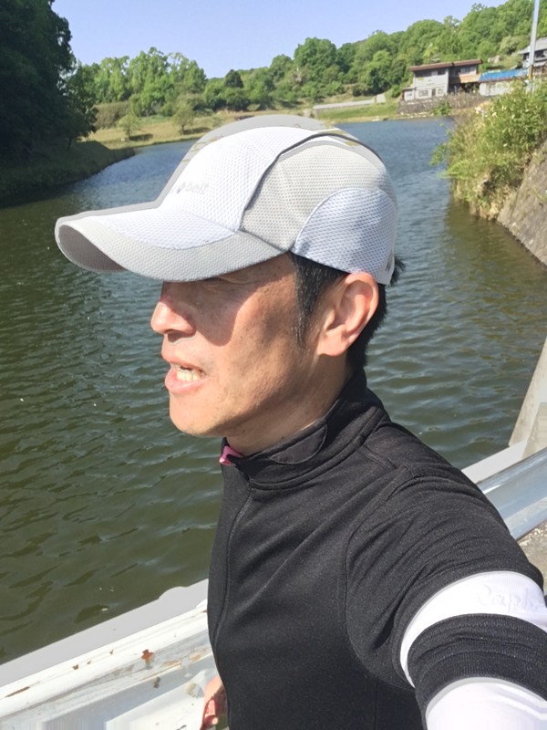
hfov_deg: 45.4
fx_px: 653
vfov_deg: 58.4
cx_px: 274
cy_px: 365
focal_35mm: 31
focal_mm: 2.15
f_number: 2.4
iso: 50
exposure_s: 1/685
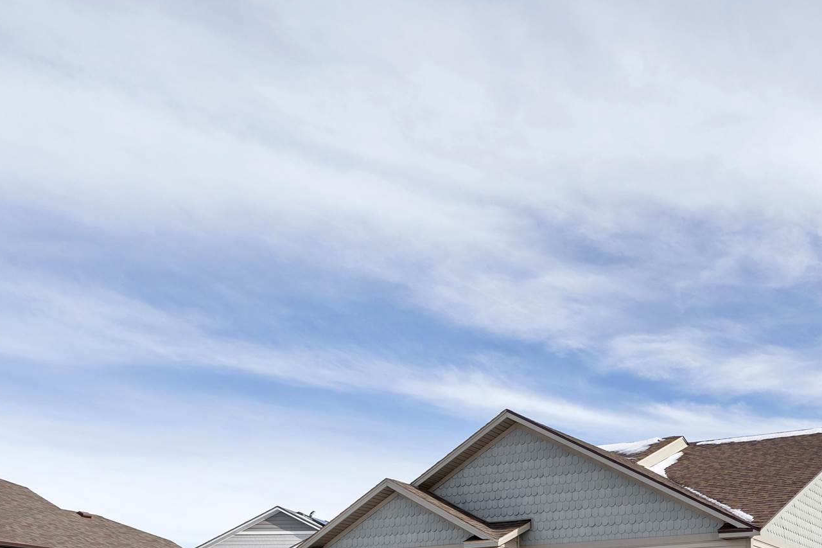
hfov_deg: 47.6
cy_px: 632
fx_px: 822
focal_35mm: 36
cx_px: 742
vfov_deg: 31.7
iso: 100
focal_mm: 15
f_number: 9
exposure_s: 1/160
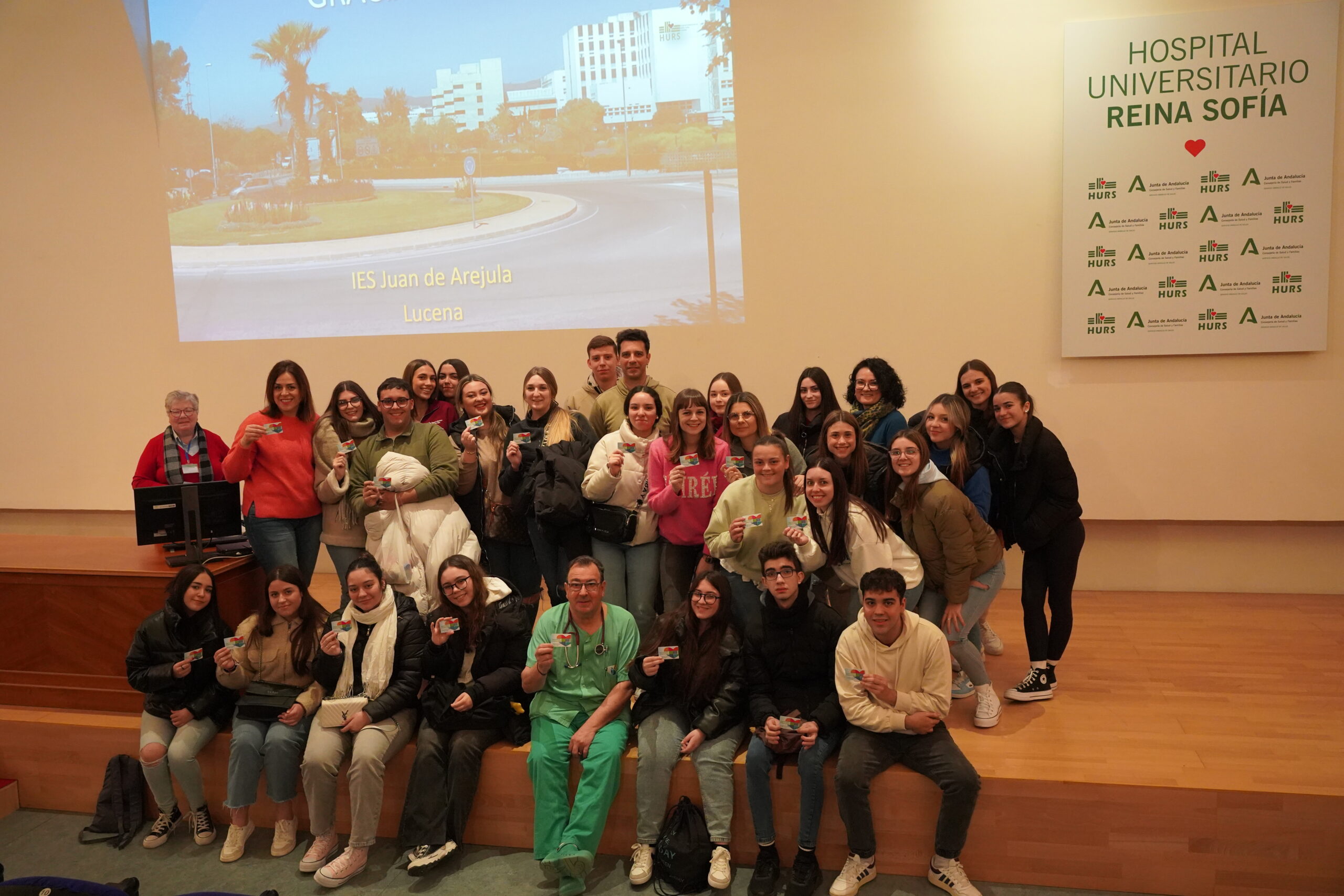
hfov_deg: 59.8
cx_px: 672
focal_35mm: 31
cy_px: 448
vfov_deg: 42.0
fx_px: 1169
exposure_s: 1/160
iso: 8000
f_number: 4
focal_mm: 31.3
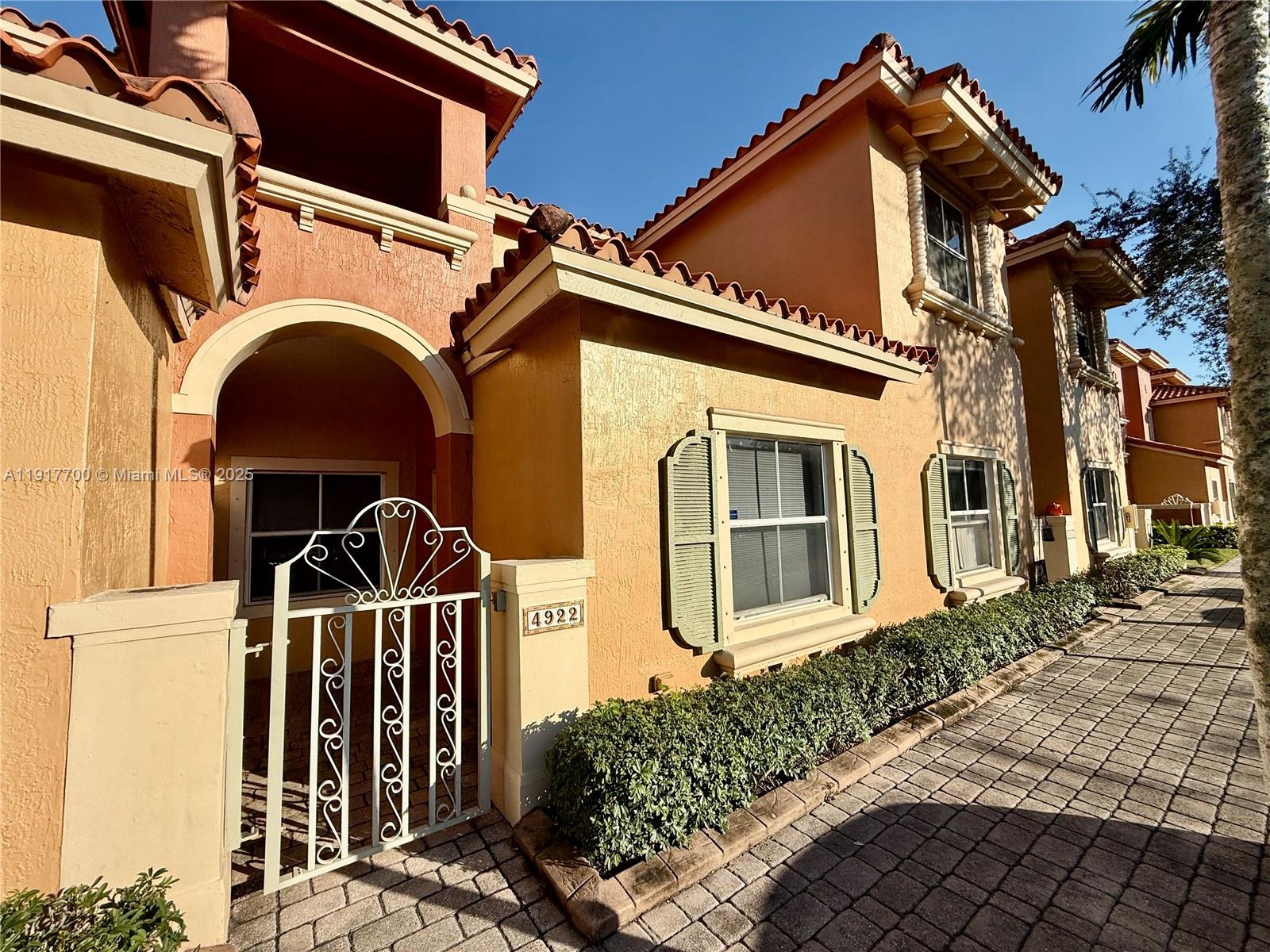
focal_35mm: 14
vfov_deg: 85.7
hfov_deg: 102.1
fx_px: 514
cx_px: 635
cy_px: 476
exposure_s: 1/3460
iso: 50
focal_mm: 2.22
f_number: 2.2
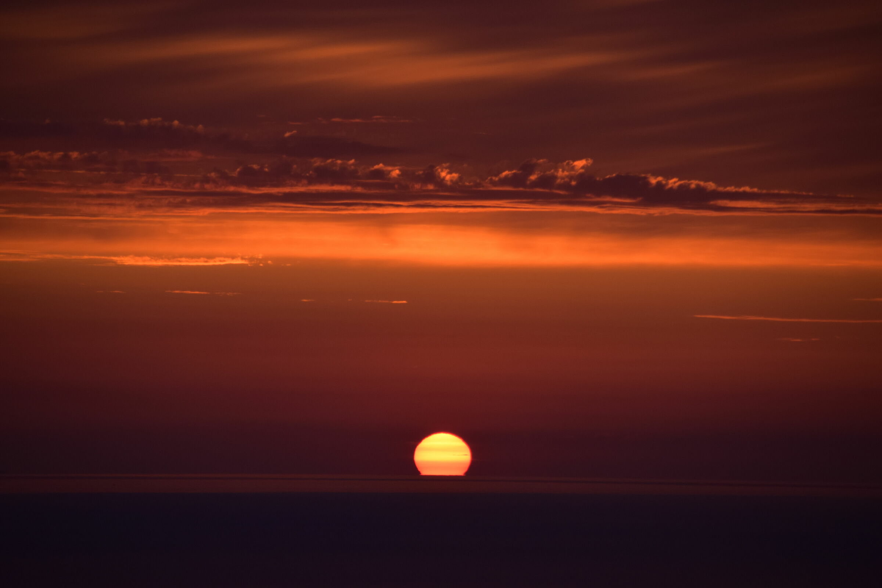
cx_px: 441
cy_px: 294
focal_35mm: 248
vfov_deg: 5.6
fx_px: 6063
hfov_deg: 8.3
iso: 400
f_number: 6
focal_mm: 165
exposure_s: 1/500
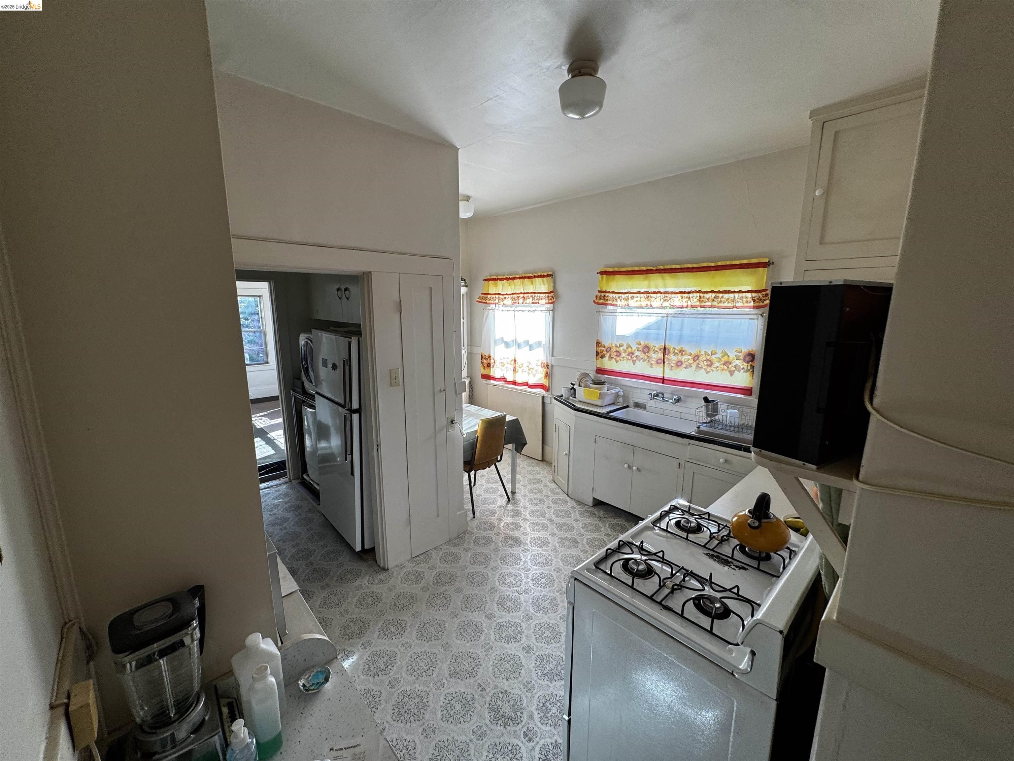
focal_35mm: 14
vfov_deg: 85.7
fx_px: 410
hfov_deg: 102.1
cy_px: 380
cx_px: 507
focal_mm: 2.22
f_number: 2.2
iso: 50
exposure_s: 1/99
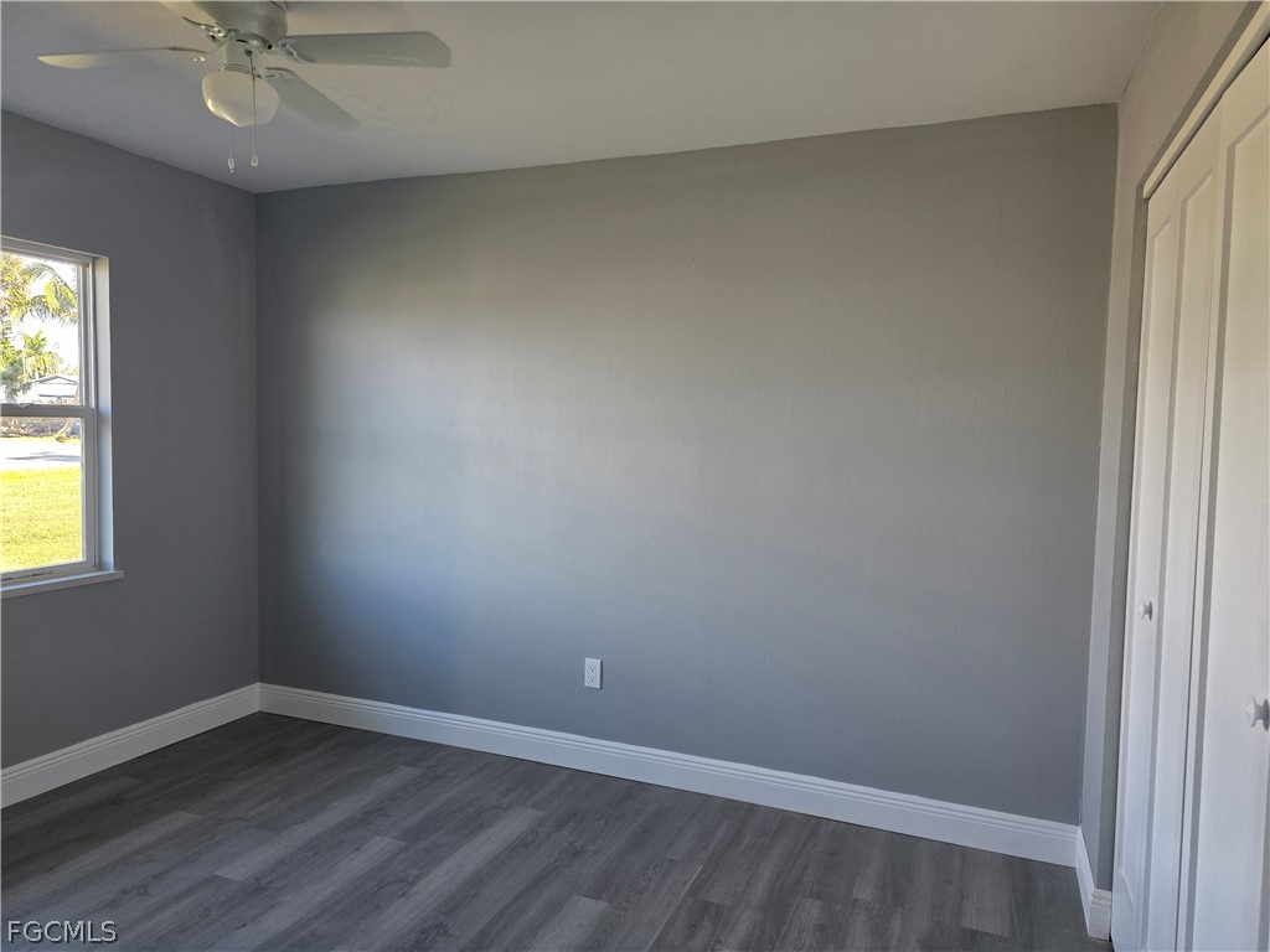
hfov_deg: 73.9
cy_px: 476
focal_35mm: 23
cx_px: 635
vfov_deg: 58.9
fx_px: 844
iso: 100
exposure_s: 1/180
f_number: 1.7
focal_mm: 6.3
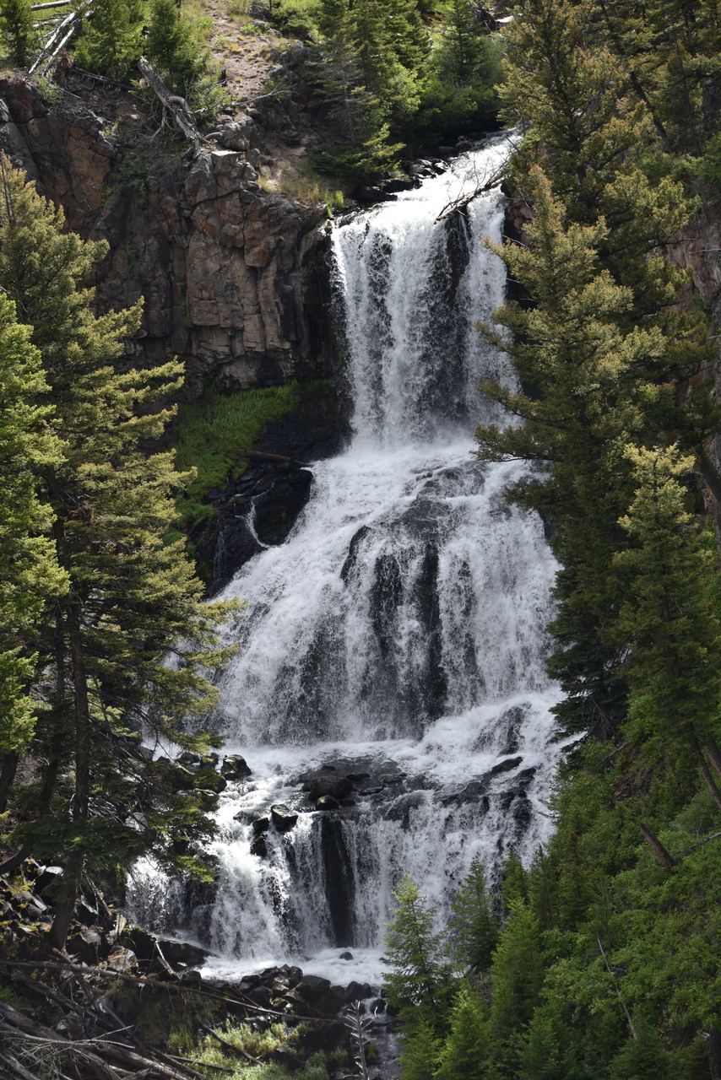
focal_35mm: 122
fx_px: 3663
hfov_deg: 11.2
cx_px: 360
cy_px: 540
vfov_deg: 16.8
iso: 100
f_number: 5.6
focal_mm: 122
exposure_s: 1/250
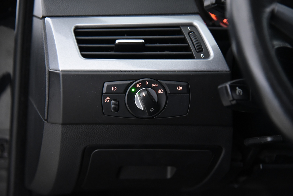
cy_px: 98
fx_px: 570
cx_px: 146
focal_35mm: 70
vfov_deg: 19.5
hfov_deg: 28.8
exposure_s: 1/20
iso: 4000
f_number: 4
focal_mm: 70
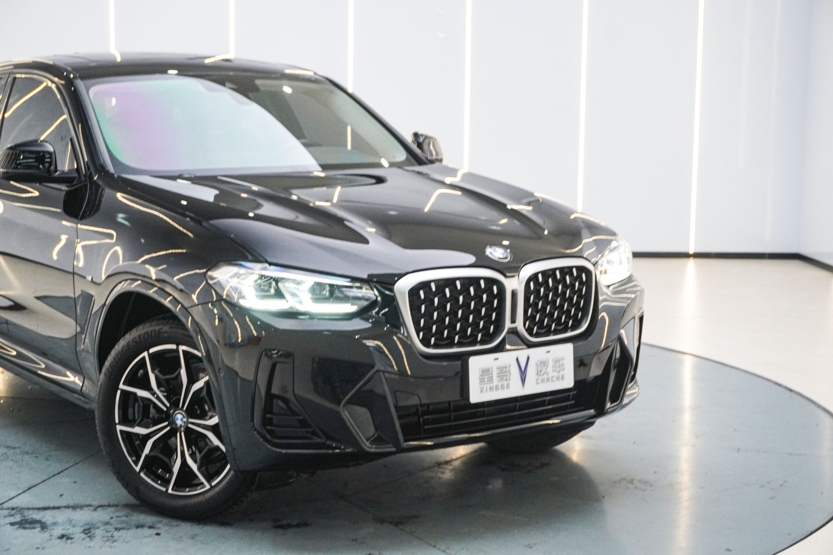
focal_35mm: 62
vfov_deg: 22.1
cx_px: 416
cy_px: 278
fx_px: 1423
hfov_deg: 32.6
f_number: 6.3
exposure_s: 1/80
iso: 1600
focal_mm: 41
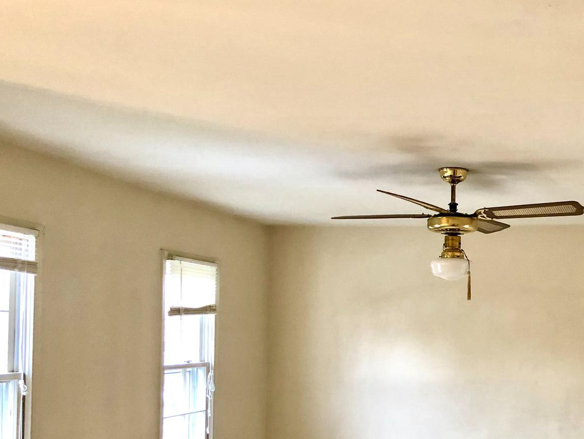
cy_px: 321
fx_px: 827
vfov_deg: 29.3
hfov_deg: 36.8
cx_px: 507
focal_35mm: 49
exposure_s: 1/15
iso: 80
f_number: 1.8
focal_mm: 3.99
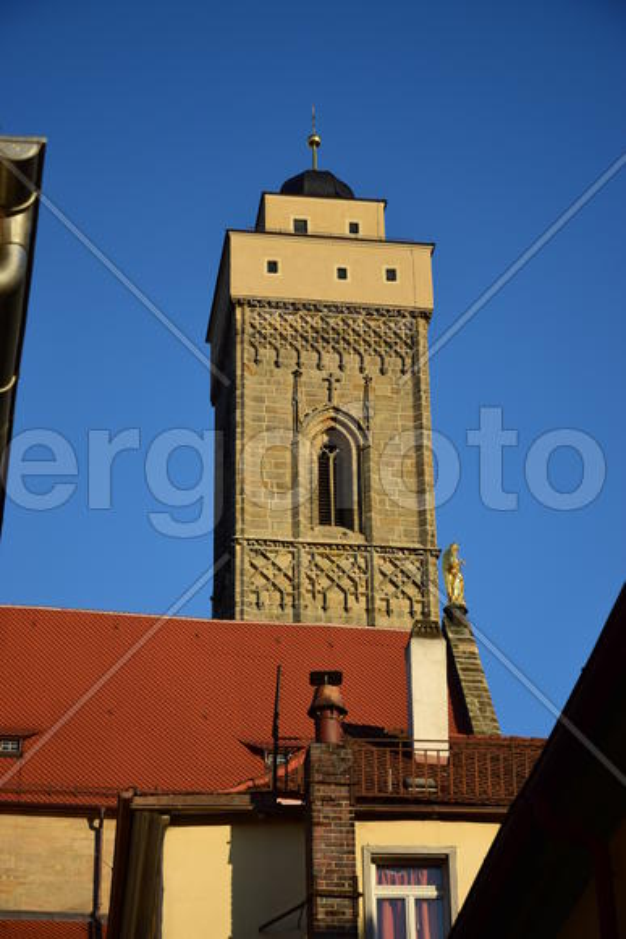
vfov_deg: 21.9
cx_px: 313
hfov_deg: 14.7
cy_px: 470
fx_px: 2424
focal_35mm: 93
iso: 100
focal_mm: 62
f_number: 5.3
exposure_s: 1/500
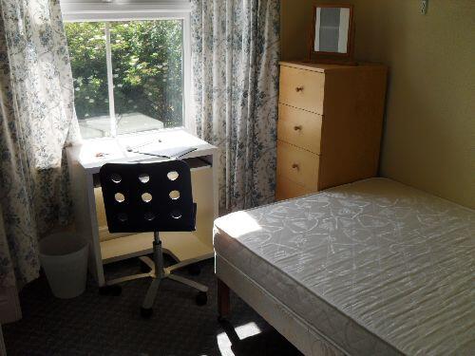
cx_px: 238
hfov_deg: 52.6
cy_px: 178
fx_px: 480
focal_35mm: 35
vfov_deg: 40.7
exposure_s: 1/500
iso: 100
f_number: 2.8
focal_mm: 6.2
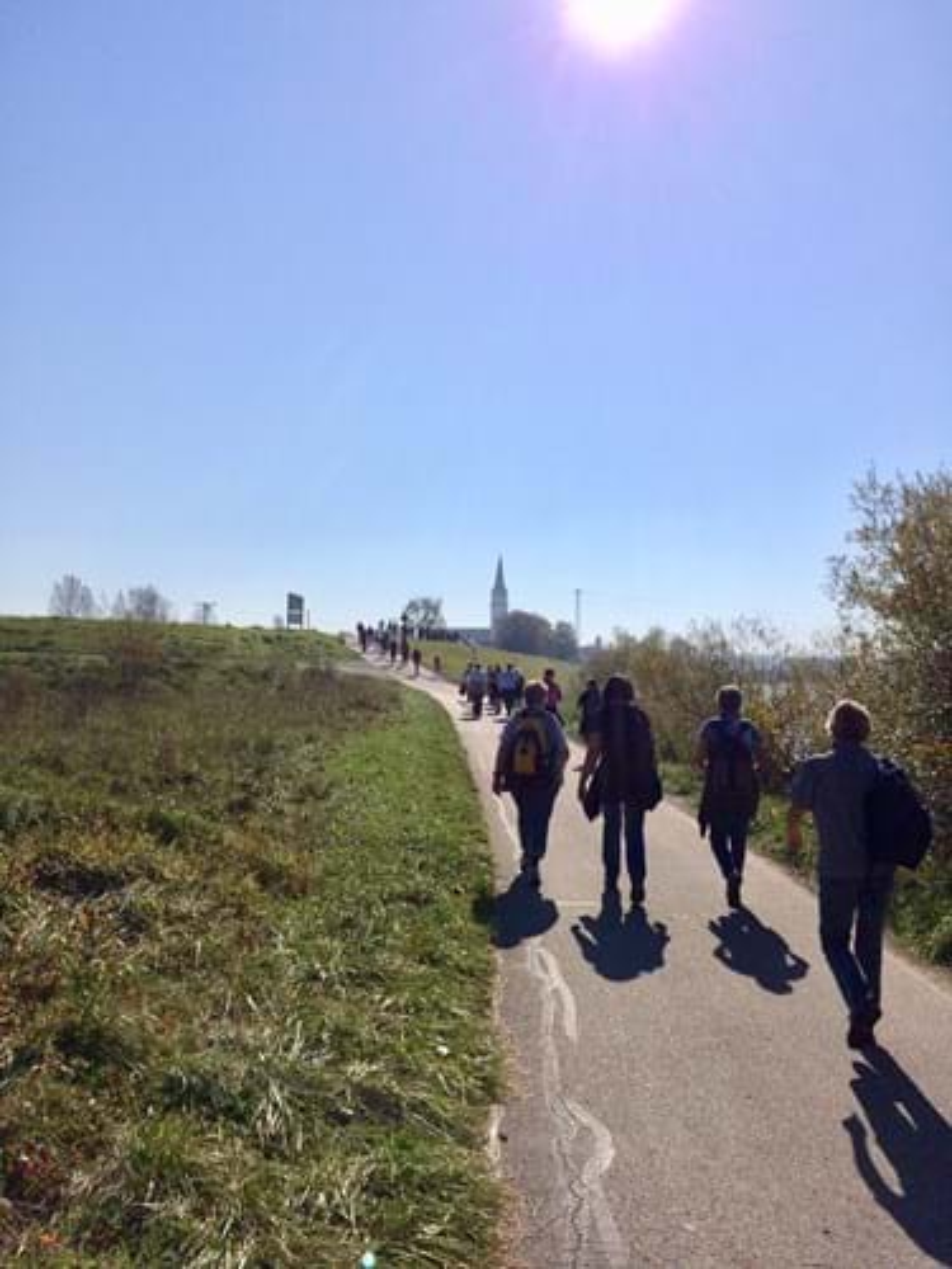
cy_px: 634
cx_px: 476
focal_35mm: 29
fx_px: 1063
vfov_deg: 61.7
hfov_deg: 48.2
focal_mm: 4.15
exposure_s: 1/10309
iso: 40
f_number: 2.2
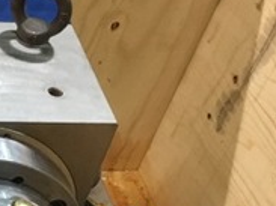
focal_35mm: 111
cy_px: 303
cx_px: -109
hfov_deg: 16.5
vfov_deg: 12.7
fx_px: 884
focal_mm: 4.15
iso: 200
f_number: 2.2
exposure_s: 1/17
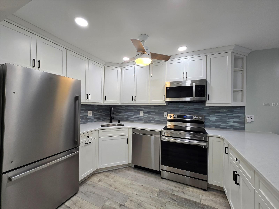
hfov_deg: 106.2
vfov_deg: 89.9
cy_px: 104
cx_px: 140
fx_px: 105
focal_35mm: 13
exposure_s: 1/60
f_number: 2.2
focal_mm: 2.2
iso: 64
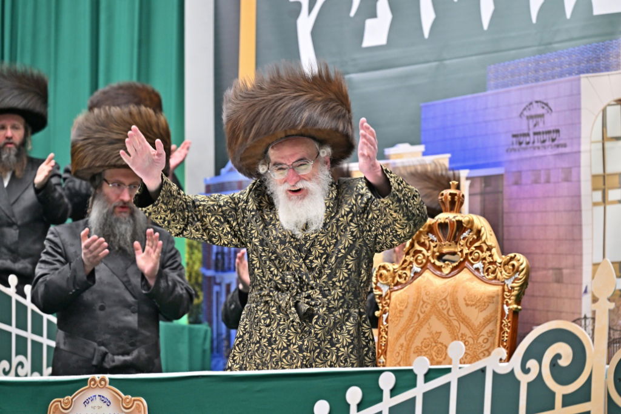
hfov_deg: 17.1
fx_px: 2070
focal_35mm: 120
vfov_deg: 11.4
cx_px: 310
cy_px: 207
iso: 800
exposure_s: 1/400
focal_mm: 120
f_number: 4
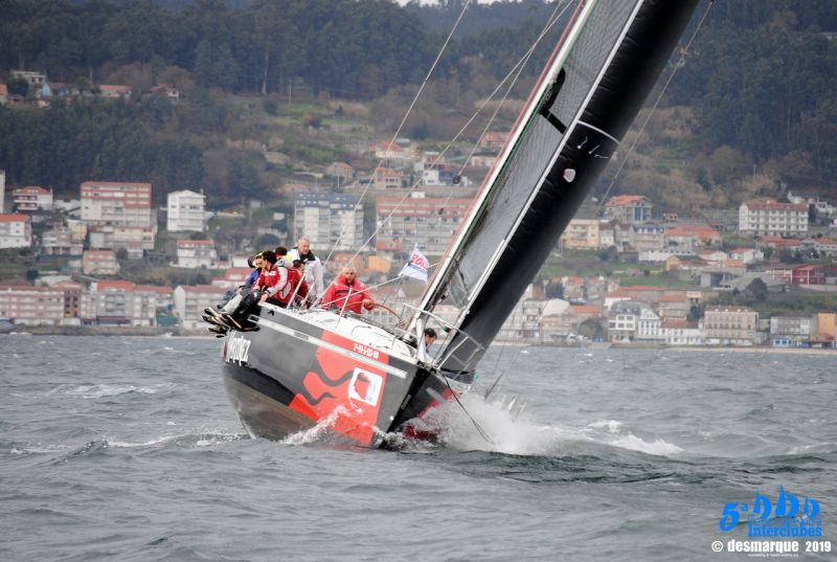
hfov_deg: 7.2
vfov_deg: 4.8
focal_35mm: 285
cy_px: 281
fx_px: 6640
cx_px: 418
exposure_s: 1/320
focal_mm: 190
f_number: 5.6
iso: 400
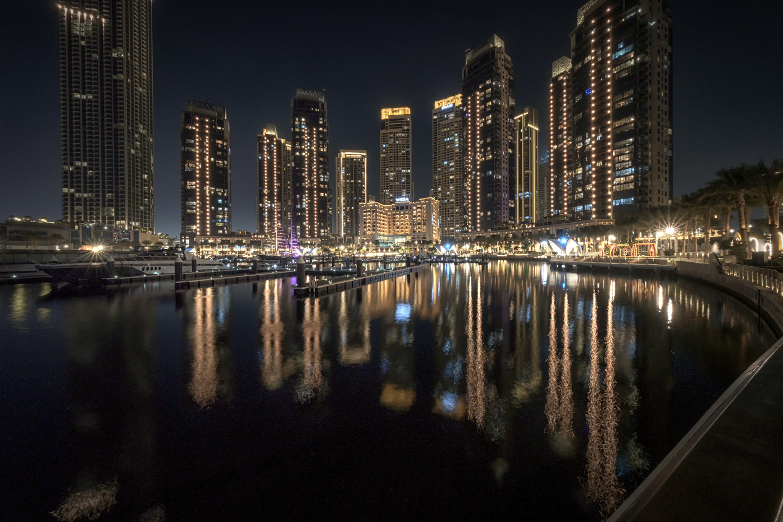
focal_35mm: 12
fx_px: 261
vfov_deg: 90.0
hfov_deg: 112.6
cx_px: 392
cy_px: 261
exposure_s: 5
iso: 500
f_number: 16
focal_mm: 8
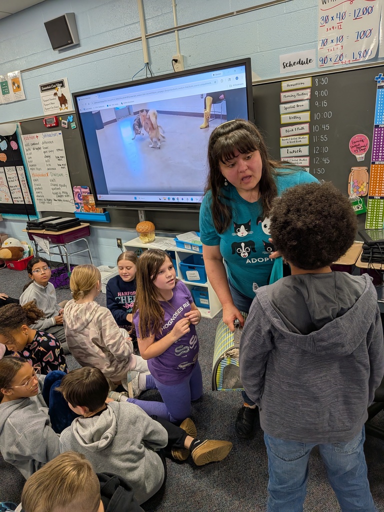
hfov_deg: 56.8
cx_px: 192
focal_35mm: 24
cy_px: 256
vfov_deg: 71.6
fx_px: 355
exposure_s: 1/100
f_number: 1.7
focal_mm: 4.53
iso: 146
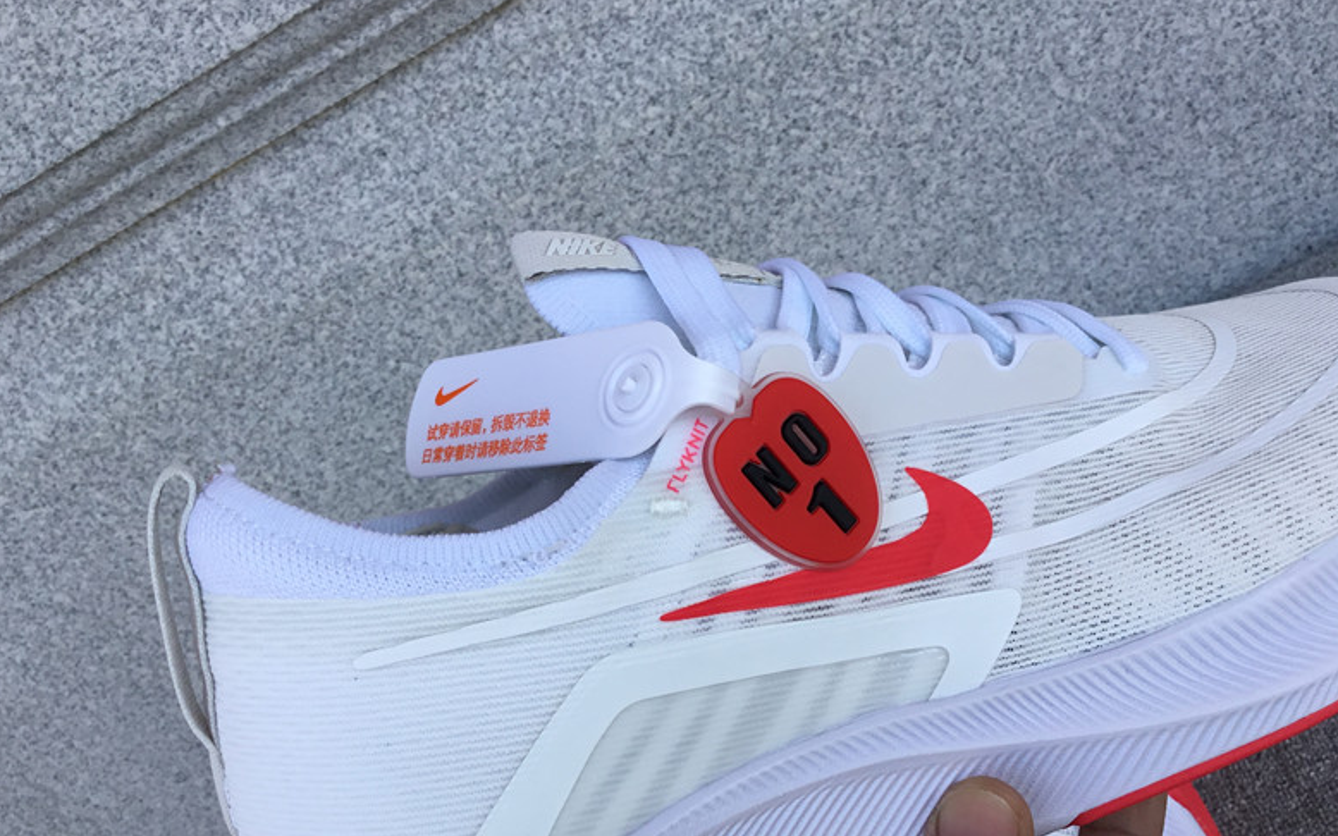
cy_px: 536
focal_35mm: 38
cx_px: 698
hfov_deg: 51.5
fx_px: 1385
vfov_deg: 33.4
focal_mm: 3.3
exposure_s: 1/407
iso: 25
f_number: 2.4
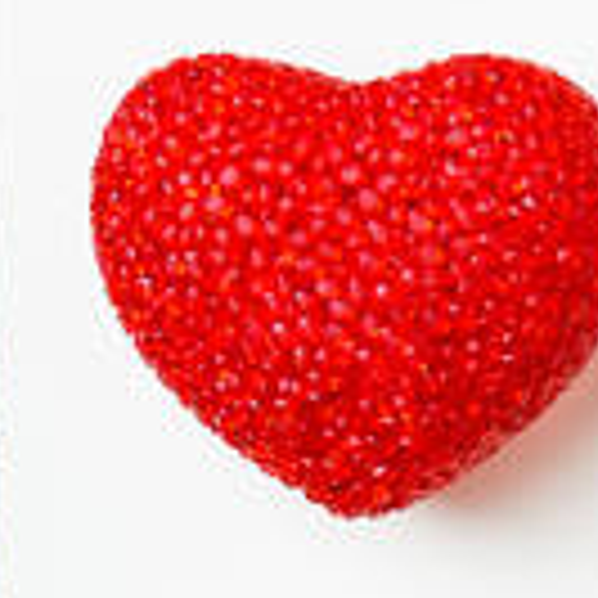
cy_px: 477
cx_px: 850
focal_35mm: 126
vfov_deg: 13.8
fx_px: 2463
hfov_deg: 13.2
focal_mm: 21
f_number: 5
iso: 100
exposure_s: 1/15
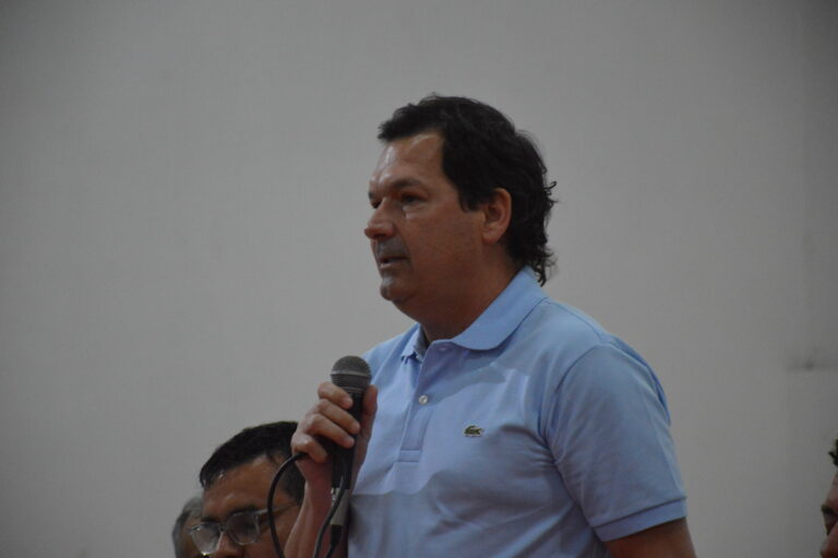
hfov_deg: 10.6
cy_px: 279
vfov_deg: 7.0
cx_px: 419
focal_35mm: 195
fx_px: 4536
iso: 3200
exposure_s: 1/200
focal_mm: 130
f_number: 5.6
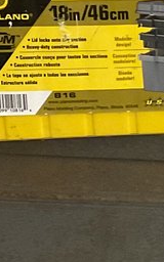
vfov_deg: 11.5
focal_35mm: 182
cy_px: 35
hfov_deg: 6.9
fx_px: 1302
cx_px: 373
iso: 250
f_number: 1.8
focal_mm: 3
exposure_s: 1/60
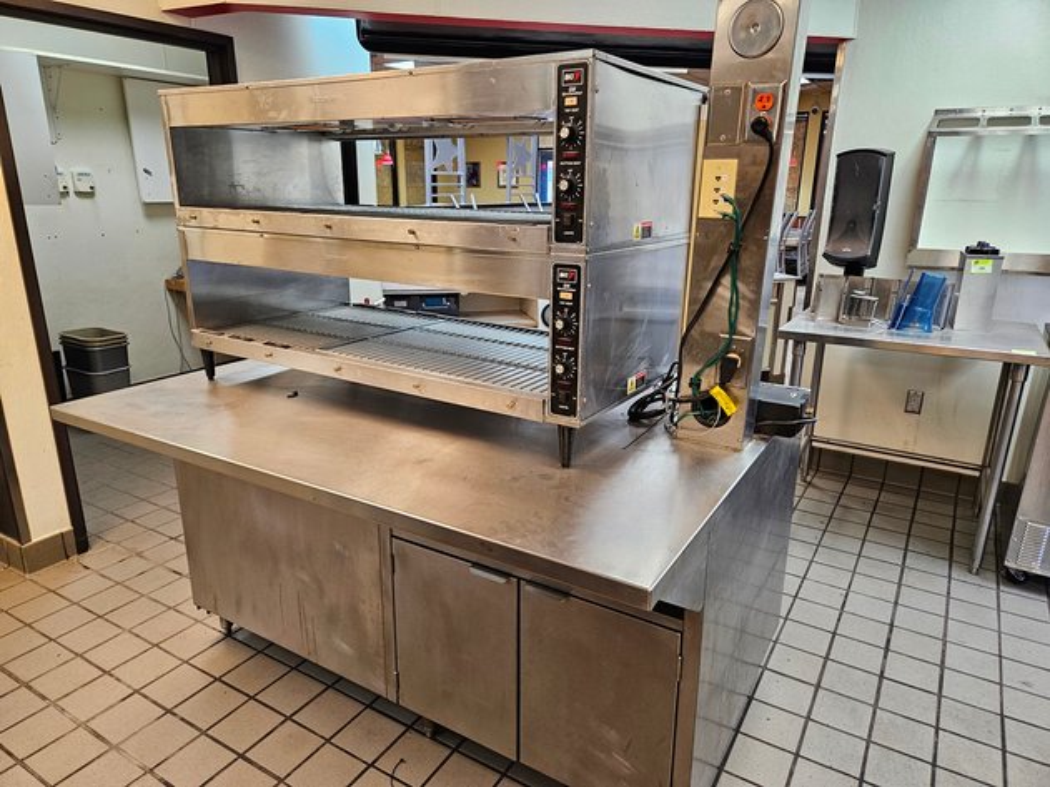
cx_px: 525
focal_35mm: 23
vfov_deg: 58.9
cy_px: 394
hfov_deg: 73.9
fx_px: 698
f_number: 1.8
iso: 250
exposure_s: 1/120
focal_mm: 5.4
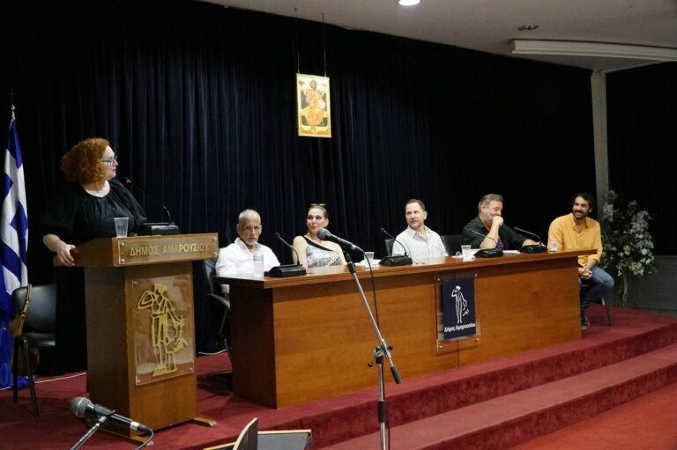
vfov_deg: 39.9
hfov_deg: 57.3
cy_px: 225
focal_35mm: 33
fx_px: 620
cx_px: 338
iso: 10000
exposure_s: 1/100
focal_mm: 22
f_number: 5.6
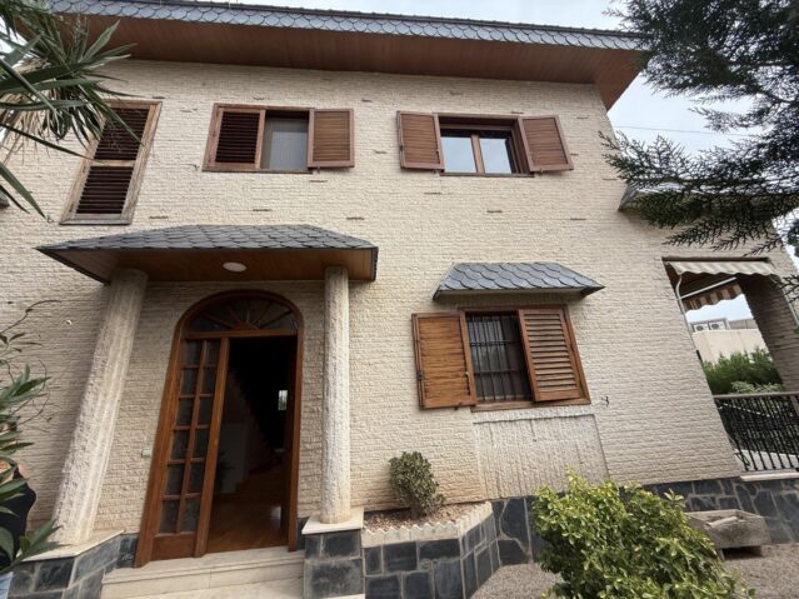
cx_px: 400
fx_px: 323
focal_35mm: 14
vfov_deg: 85.7
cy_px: 300
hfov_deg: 102.1
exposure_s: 1/393
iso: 50
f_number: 2.2
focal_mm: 2.22
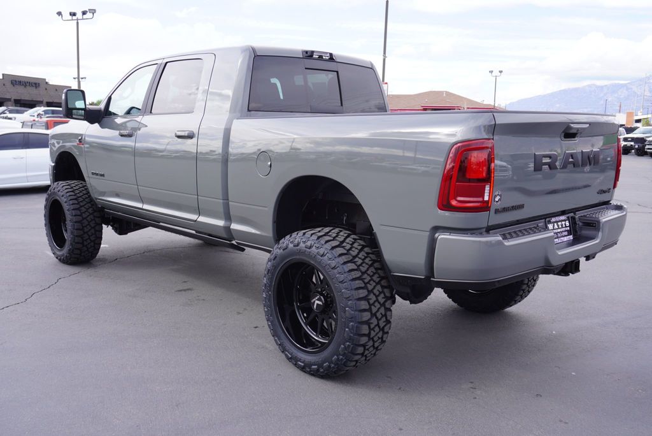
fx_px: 598
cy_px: 218
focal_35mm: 33
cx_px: 326
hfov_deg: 57.2
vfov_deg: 40.0
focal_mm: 22
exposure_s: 1/100
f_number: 7.1
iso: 100
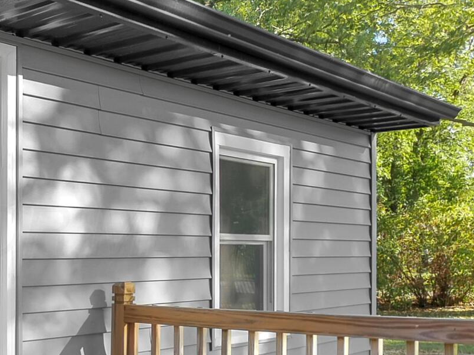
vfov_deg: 27.9
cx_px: 50
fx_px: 712
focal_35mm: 52
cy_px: 230
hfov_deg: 34.8
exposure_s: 1/100
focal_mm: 7
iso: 400
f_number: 7.1
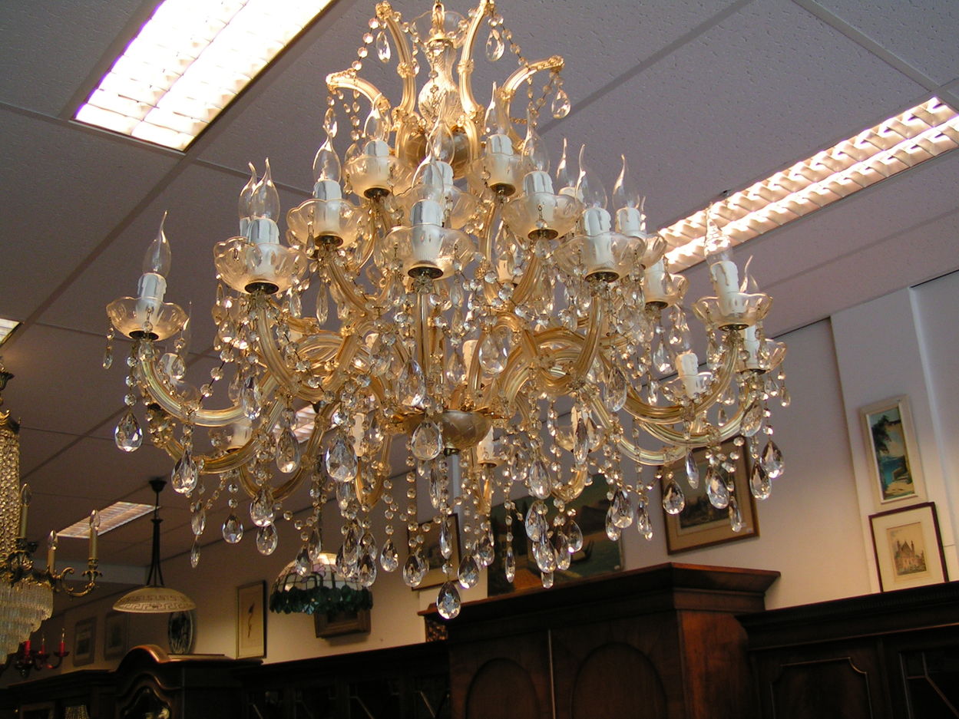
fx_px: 1053
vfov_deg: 37.7
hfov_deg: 49.0
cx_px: 480
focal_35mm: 38
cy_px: 360
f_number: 2.8
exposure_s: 1/40
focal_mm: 5.8
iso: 80
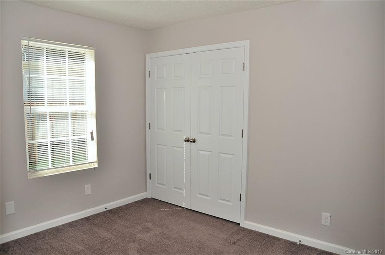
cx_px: 192
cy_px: 128
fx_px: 288
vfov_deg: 47.7
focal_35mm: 27
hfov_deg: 67.5
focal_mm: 18
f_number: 5.6
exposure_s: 1/125
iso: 180
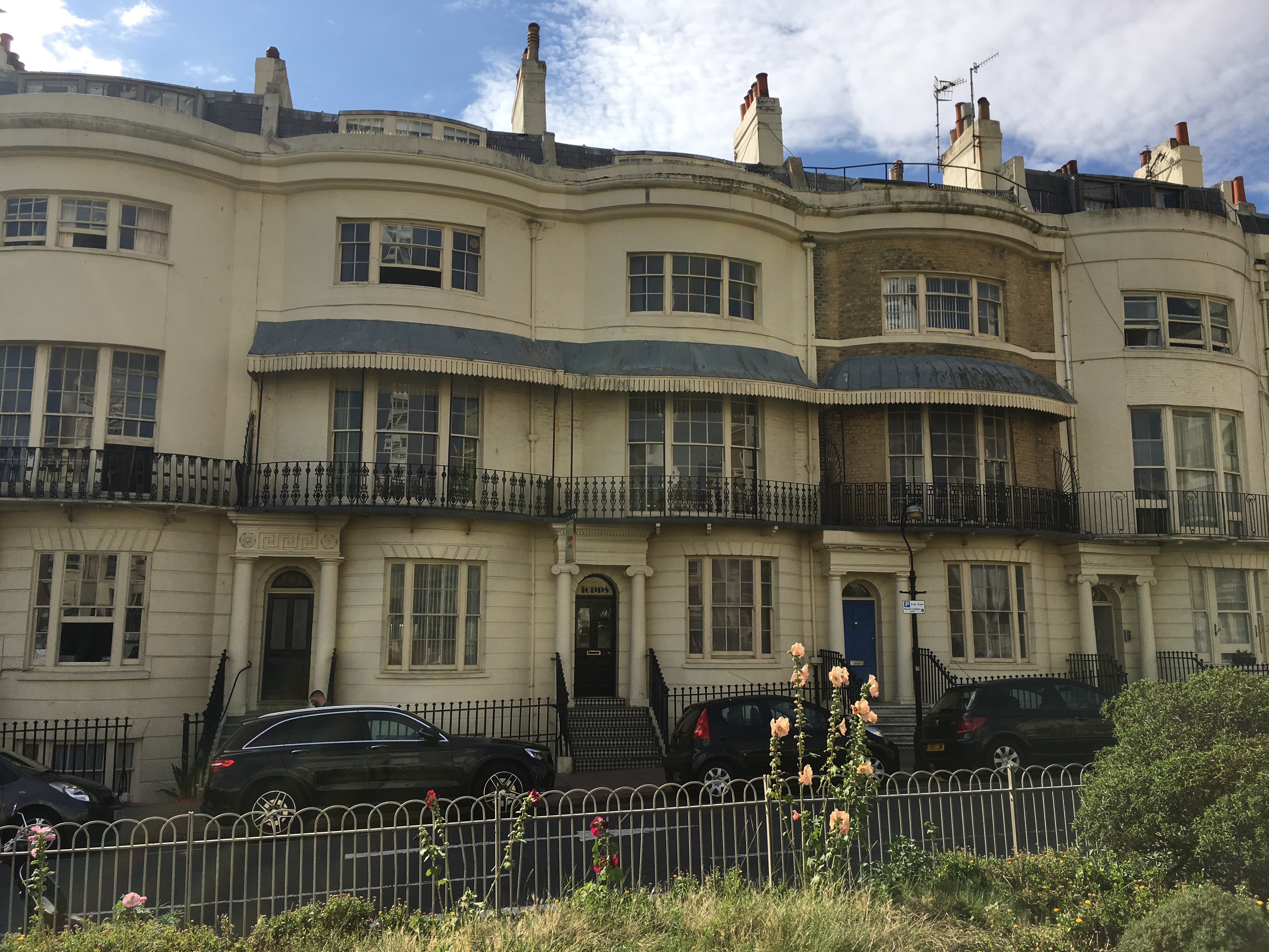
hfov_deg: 61.7
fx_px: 1063
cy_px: 476
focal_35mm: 29
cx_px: 634
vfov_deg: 48.2
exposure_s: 1/1832
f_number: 2.2
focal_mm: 4.15
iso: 25
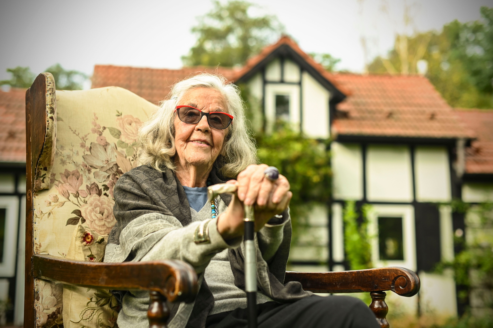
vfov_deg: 27.0
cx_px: 246
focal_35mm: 50
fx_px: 684
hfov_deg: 39.6
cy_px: 164
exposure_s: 1/3200
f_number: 2.5
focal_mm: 50
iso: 800
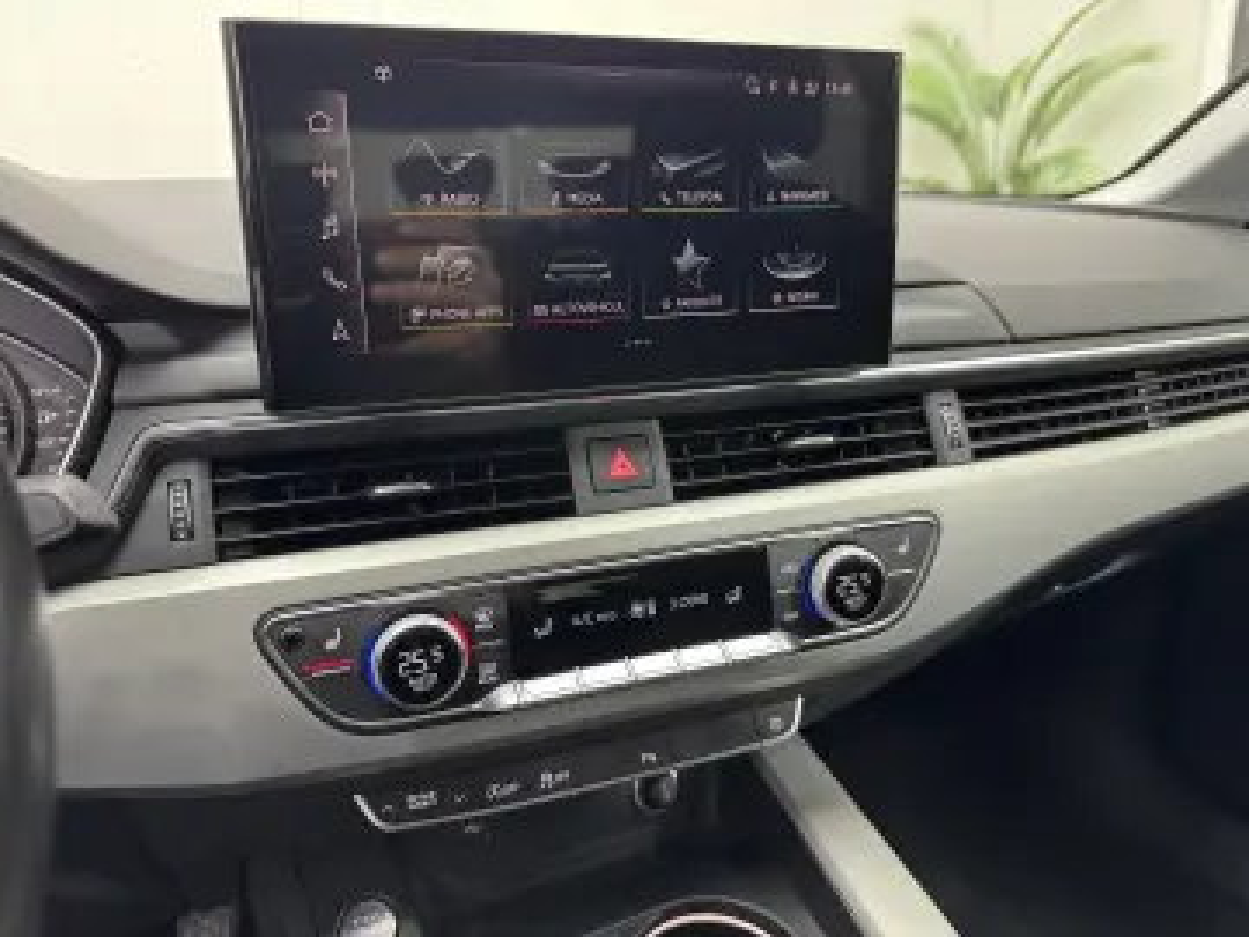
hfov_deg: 71.6
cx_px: 624
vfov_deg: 56.8
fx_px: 866
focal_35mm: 24
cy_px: 468
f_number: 1.78
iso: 500
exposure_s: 1/50
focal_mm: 6.76
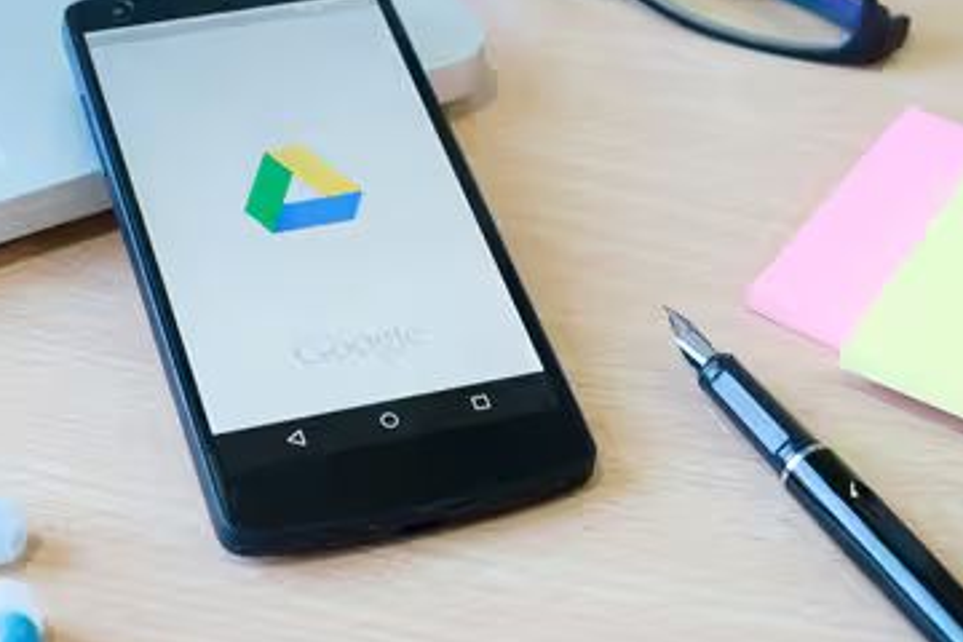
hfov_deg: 29.4
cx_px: 310
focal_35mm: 68
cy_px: 301
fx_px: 1819
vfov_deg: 20.0
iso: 400
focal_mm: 32.9
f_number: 6.4
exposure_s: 1/15
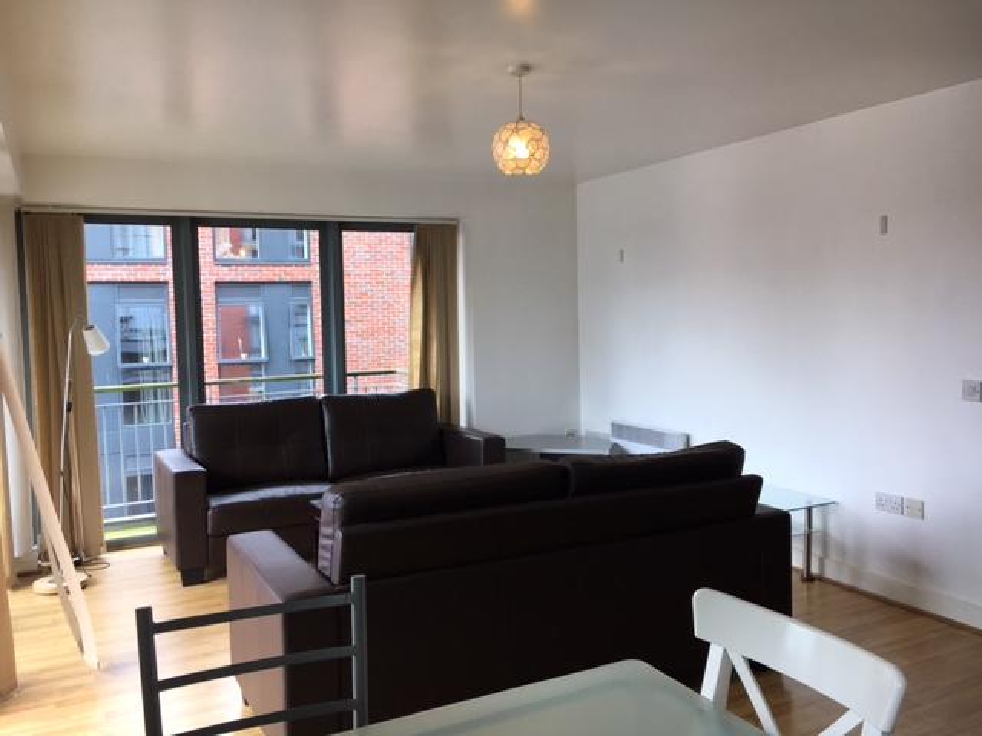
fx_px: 823
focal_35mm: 29
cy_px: 368
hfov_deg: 61.7
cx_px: 491
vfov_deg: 48.2
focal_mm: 4.15
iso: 40
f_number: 2.2
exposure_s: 1/100
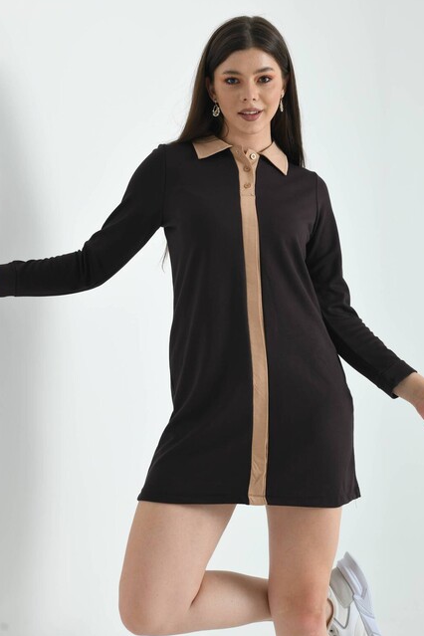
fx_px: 1078
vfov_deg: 32.9
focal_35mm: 61
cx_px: 241
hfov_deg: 22.2
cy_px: 303
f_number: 6.3
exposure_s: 1/125
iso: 100
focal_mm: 52
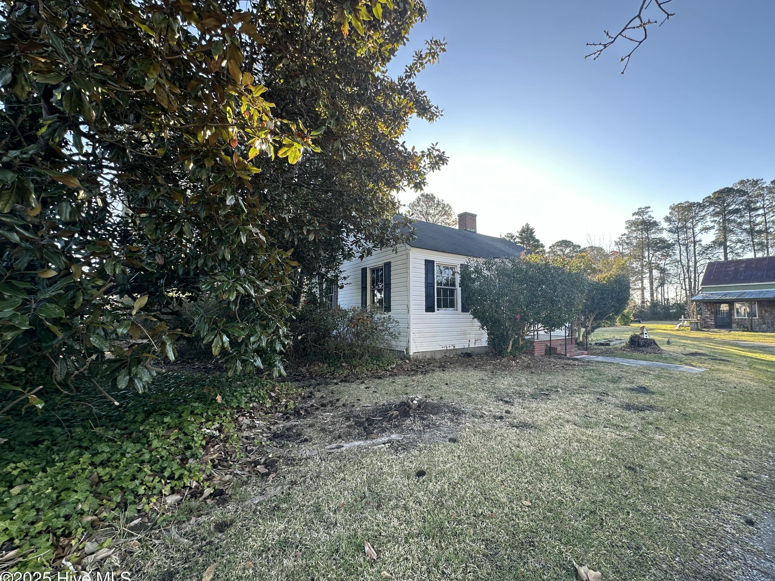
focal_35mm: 15
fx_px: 336
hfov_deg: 98.0
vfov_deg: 81.7
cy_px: 296
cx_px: 414
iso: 40
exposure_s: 1/179
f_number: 2.2
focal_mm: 2.22
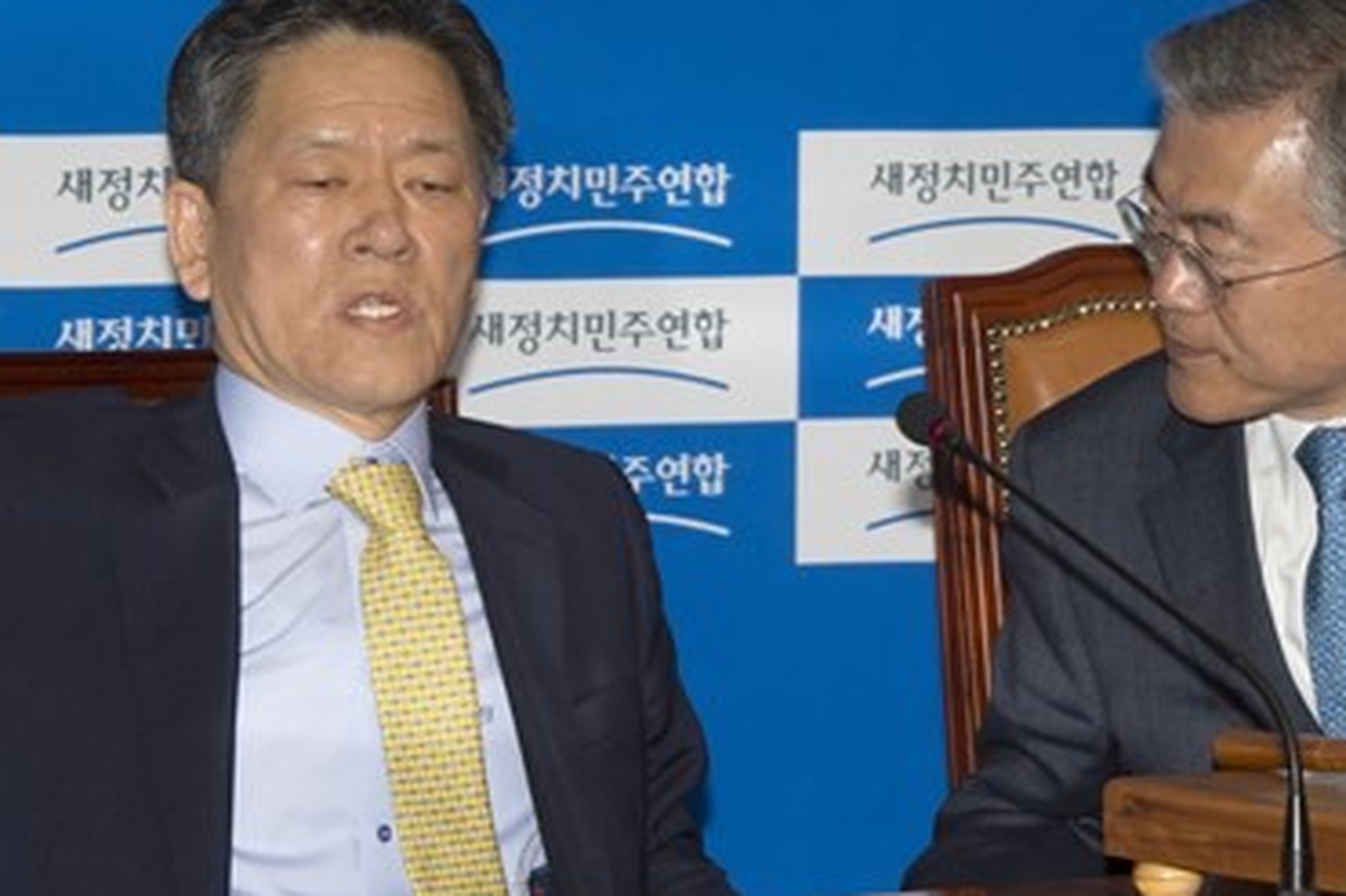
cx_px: 769
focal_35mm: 194
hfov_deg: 10.6
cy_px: 550
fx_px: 7250
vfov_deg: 7.1
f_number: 11
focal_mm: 120
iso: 1000
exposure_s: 1/125
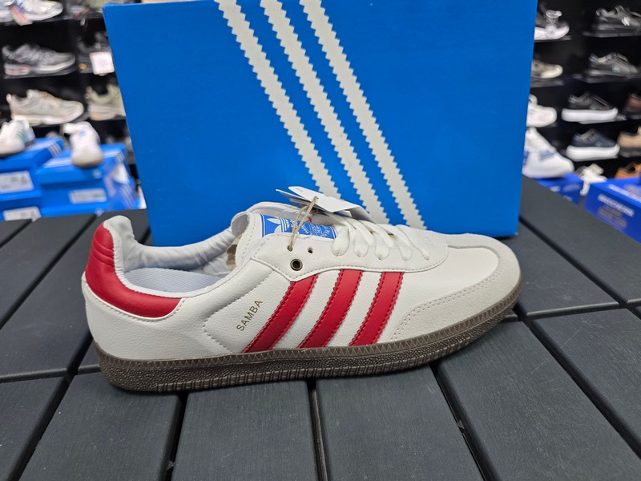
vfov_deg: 58.9
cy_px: 240
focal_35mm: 23
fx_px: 426
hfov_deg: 73.9
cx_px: 320
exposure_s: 1/180
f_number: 1.7
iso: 200
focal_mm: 6.3
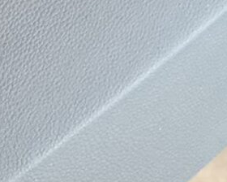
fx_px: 853
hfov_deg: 12.8
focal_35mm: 127
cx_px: -255
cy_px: -177
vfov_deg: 11.1
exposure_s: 1/50
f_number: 1.8
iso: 640
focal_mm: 5.4
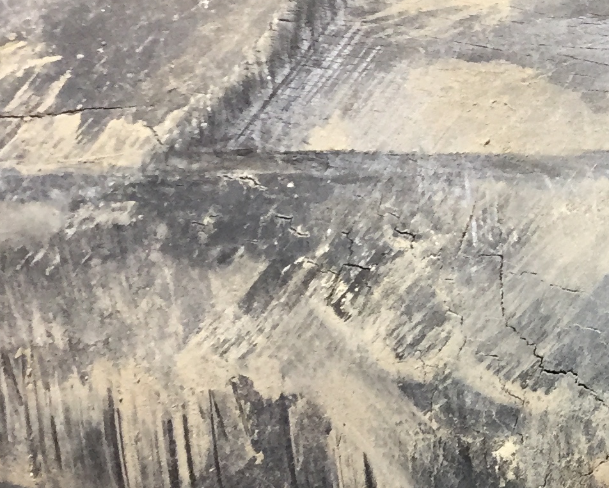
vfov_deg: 15.3
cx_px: 954
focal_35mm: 97
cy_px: 593
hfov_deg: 17.5
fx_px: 1749
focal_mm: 4.15
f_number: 2.2
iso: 50
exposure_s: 1/30
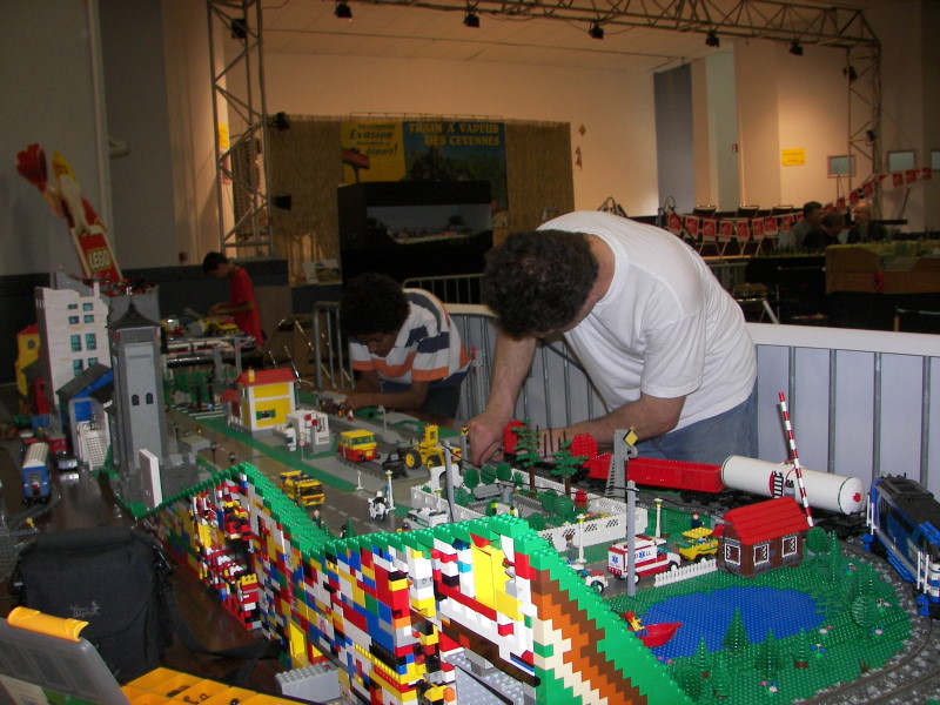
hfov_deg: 51.4
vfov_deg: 39.7
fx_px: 978
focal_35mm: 36
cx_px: 470
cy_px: 352
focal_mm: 6
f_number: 2.8
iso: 100
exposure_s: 1/30
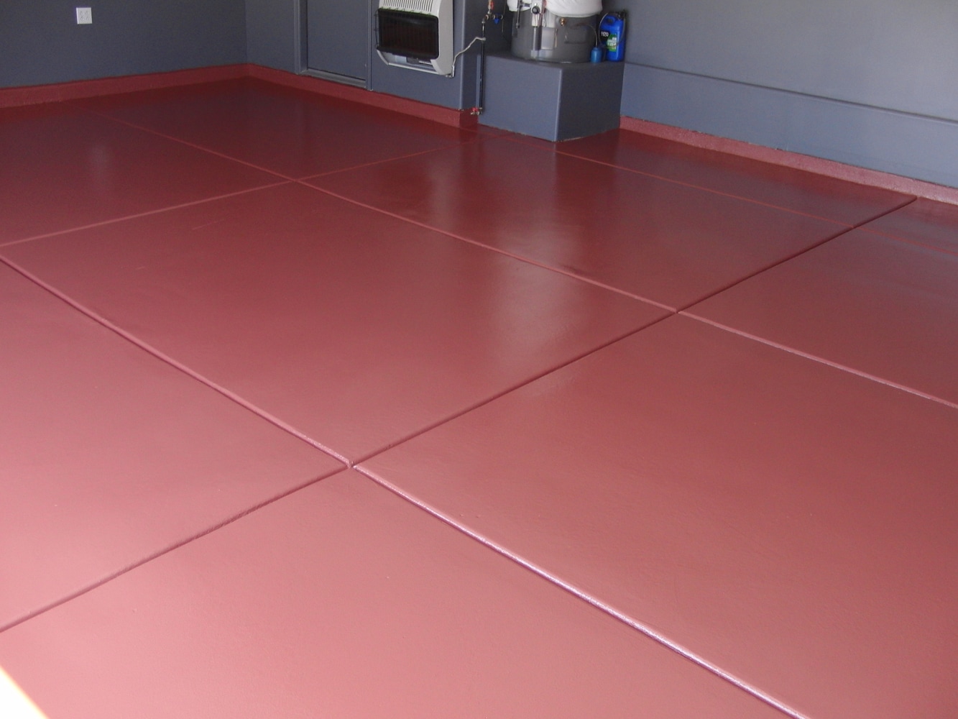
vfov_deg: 38.7
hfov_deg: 50.1
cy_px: 360
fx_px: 1024
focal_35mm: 37
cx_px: 479
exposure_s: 1/80
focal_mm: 6.42
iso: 160
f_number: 3.6
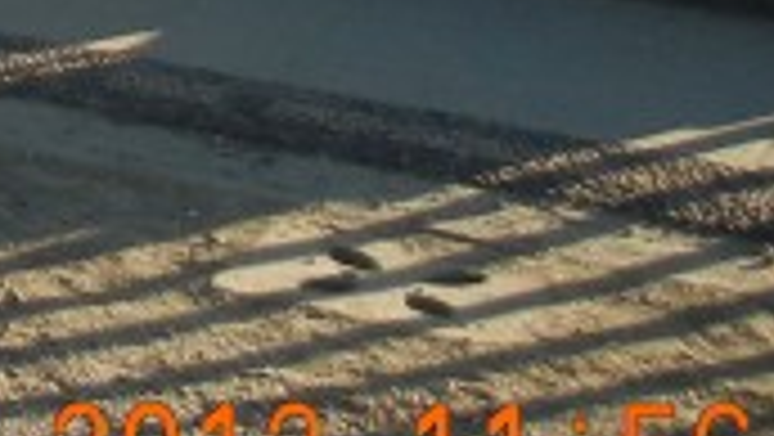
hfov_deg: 9.4
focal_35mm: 195
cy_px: -908
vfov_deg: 5.8
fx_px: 4005
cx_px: -1269
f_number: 3.5
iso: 160
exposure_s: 1/542
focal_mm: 5.4
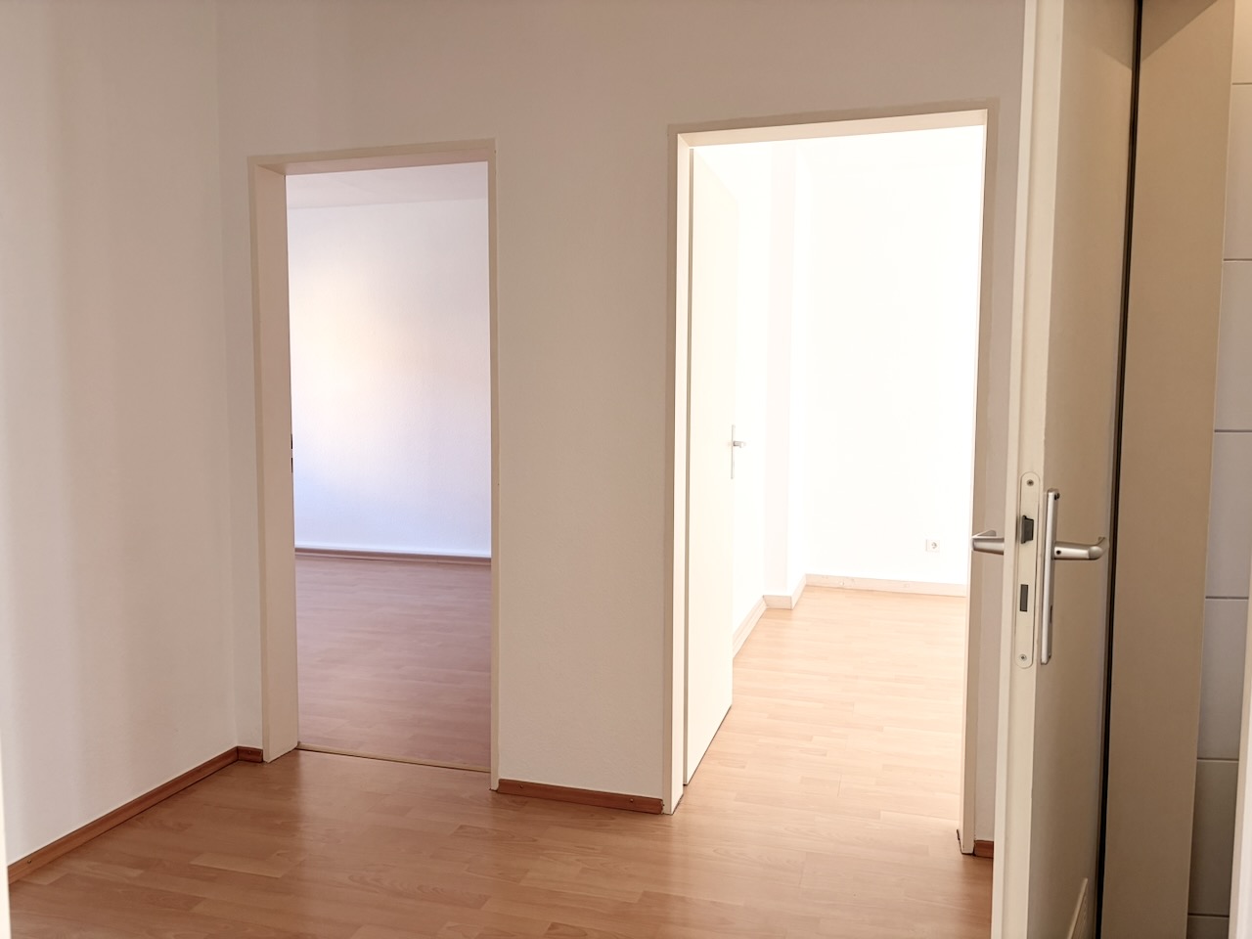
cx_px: 626
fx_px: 940
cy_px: 470
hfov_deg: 67.3
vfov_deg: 53.1
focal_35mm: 26
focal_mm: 5.96
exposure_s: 1/122
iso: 80
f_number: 1.6
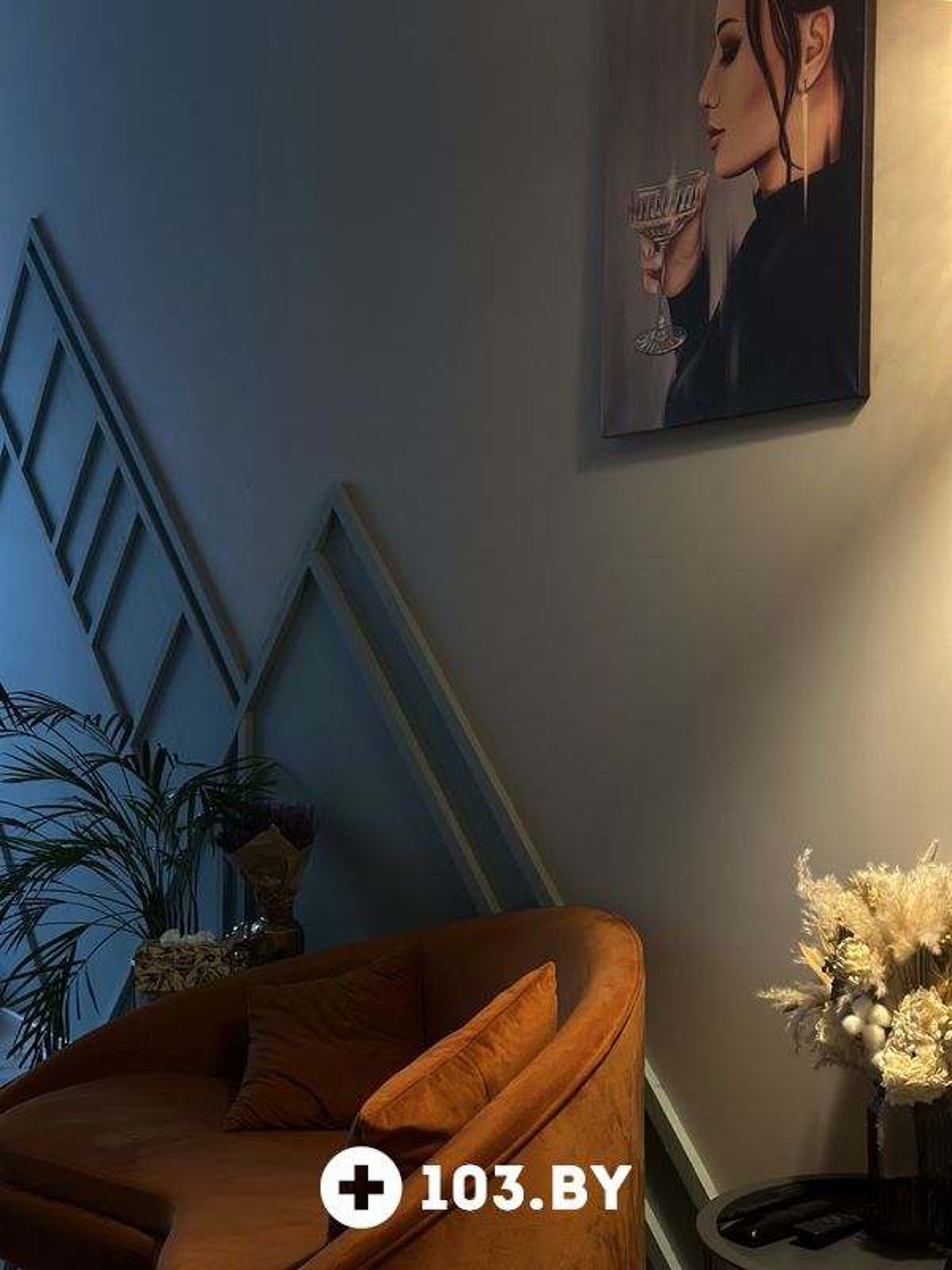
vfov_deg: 39.7
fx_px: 1760
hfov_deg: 30.3
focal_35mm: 48
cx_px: 476
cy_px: 635
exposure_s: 1/33
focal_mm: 6.86
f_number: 1.78
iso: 320
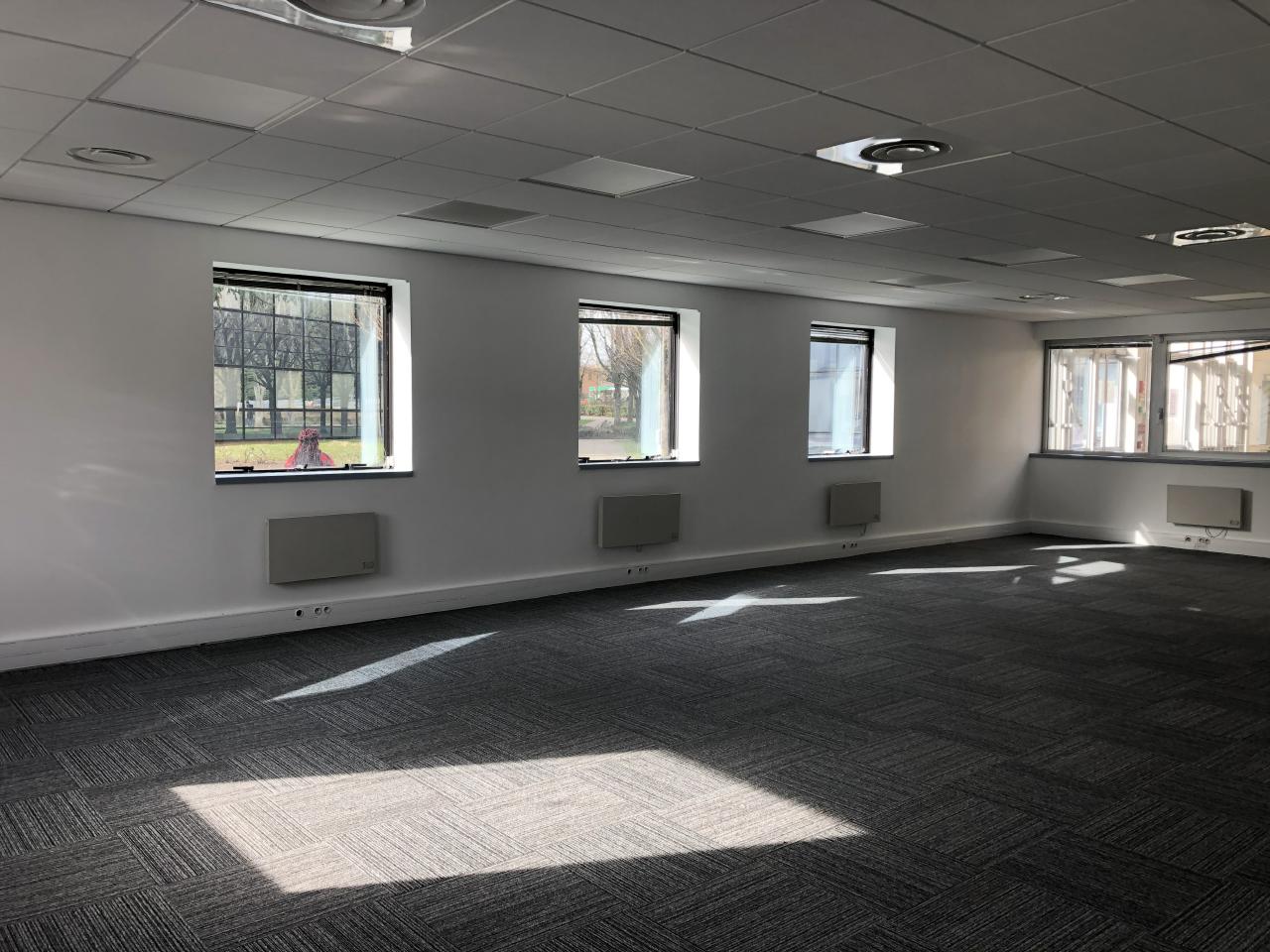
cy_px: 476
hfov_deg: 63.4
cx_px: 635
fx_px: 1027
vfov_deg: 49.7
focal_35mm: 28
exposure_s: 1/120
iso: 32
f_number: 1.8
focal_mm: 3.99
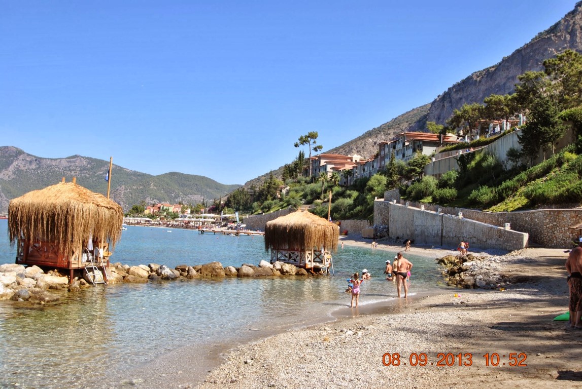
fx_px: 583
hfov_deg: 53.1
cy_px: 194
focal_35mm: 36
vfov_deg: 37.0
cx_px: 291
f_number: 7.1
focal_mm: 24
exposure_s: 1/200
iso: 100
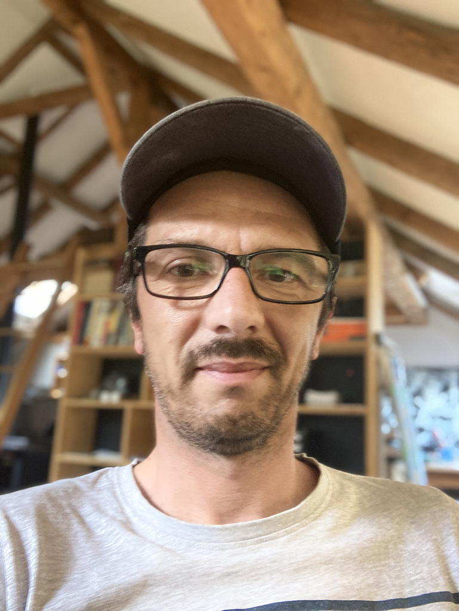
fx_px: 565
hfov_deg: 44.2
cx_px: 230
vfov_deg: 56.8
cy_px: 306
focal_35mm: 32
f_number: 2.2
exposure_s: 1/33
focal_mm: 2.87
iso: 250
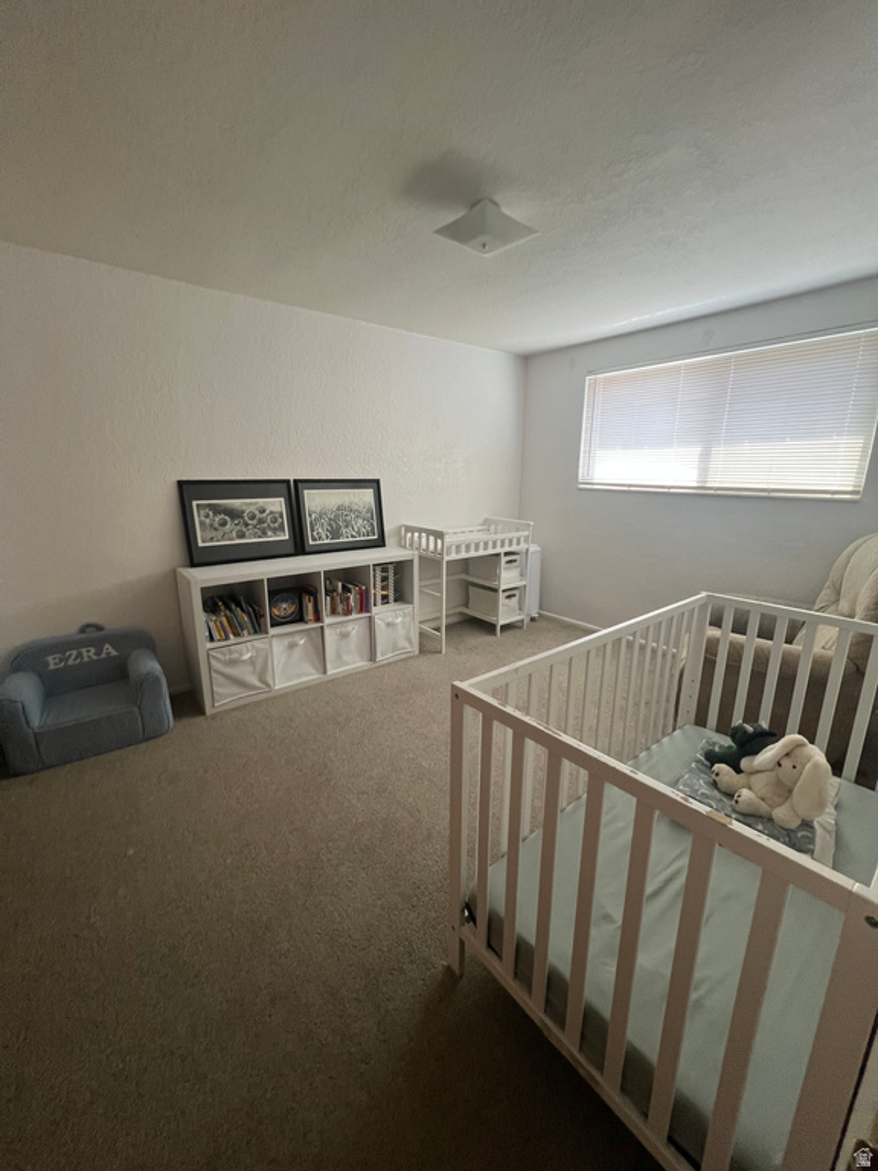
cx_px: 439
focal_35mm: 13
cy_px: 586
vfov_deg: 106.2
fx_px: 440
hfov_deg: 89.9
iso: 250
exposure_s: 1/99
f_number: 1.8
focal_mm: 1.57
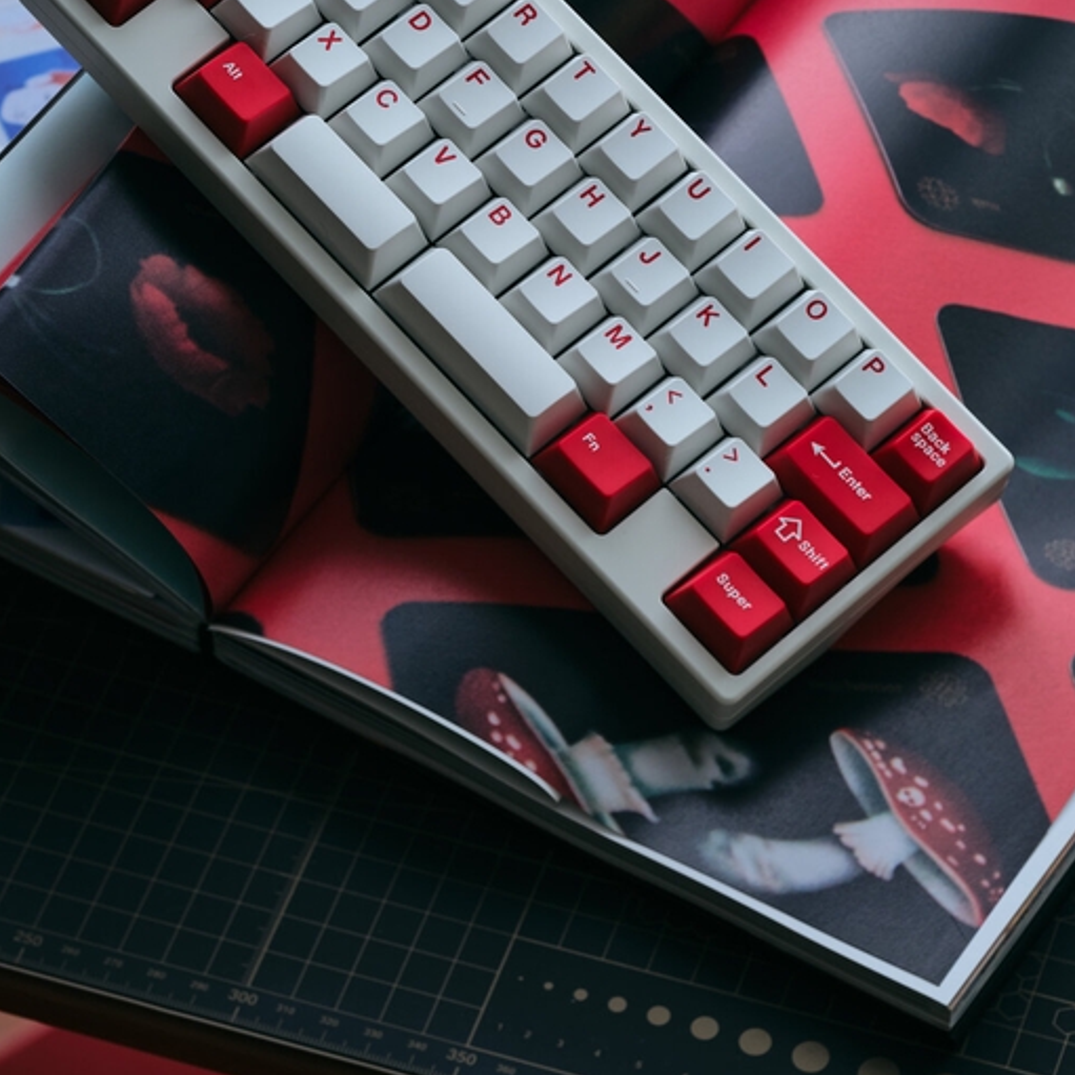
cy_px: 236
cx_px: 520
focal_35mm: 154
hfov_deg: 11.3
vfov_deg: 11.3
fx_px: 5411
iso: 320
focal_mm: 110
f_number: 5.6
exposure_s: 1/30
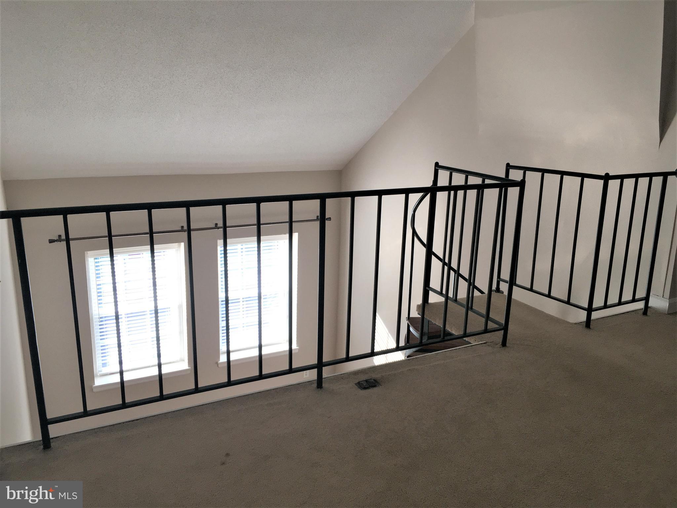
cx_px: 338
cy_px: 254
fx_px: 567
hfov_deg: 61.7
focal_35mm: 29
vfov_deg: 48.2
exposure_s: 1/120
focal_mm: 4.15
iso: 40
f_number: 2.2
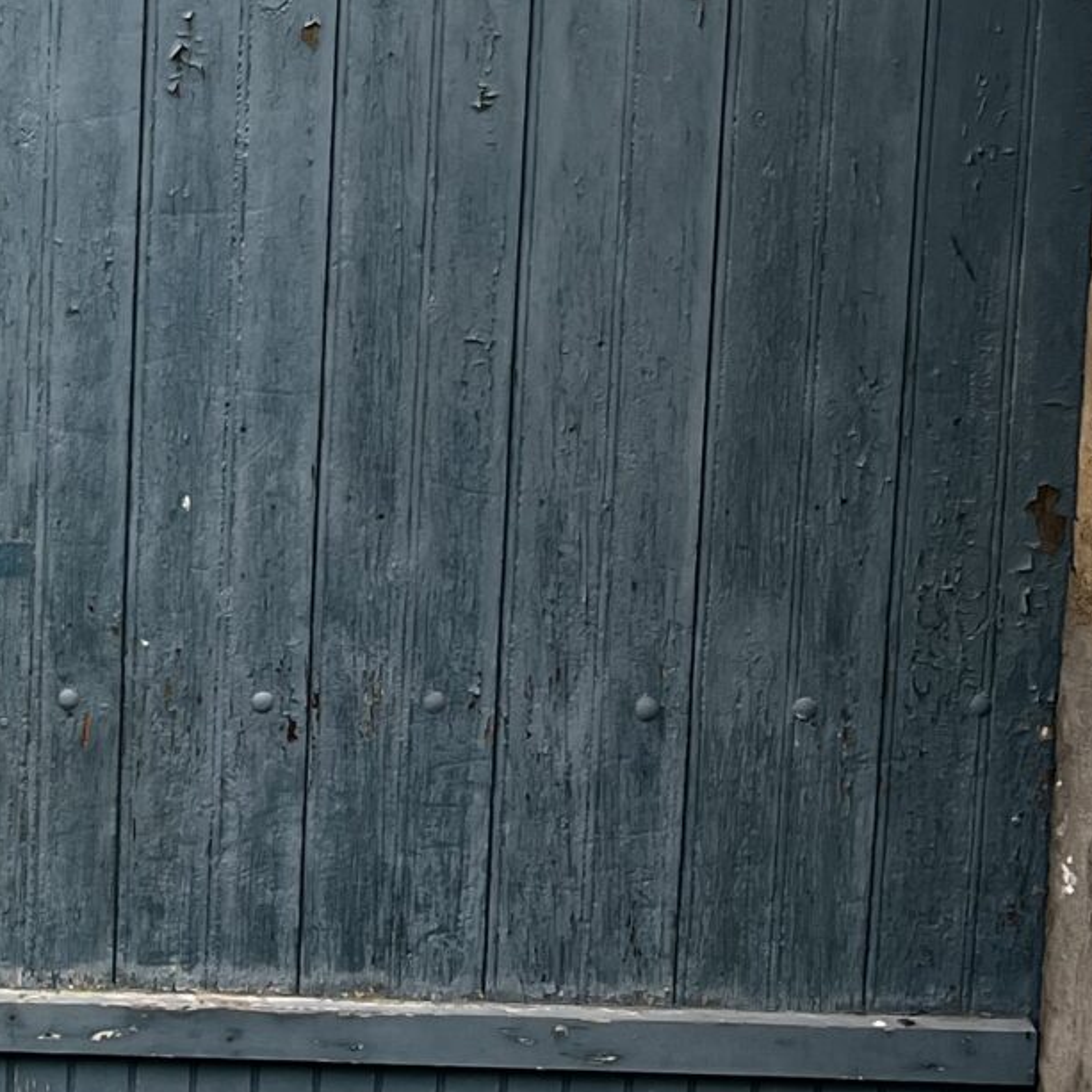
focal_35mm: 96
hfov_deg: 16.9
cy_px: 782
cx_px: -406
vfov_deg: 18.0
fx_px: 3426
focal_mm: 5.1
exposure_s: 1/122
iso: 40
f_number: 1.6
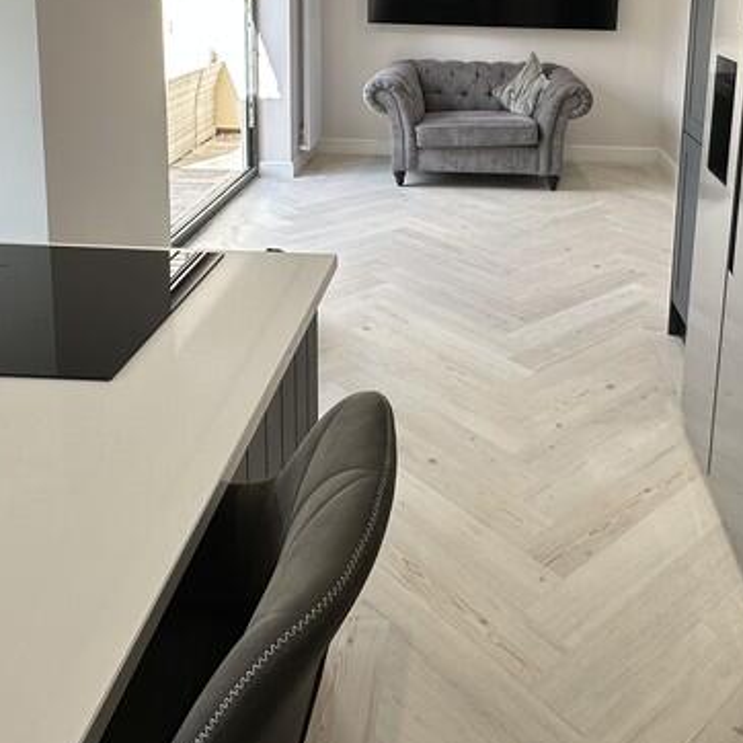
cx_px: 474
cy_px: 117
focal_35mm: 35
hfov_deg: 46.7
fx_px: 850
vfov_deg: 44.2
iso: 40
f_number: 2.2
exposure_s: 1/197
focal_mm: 2.22
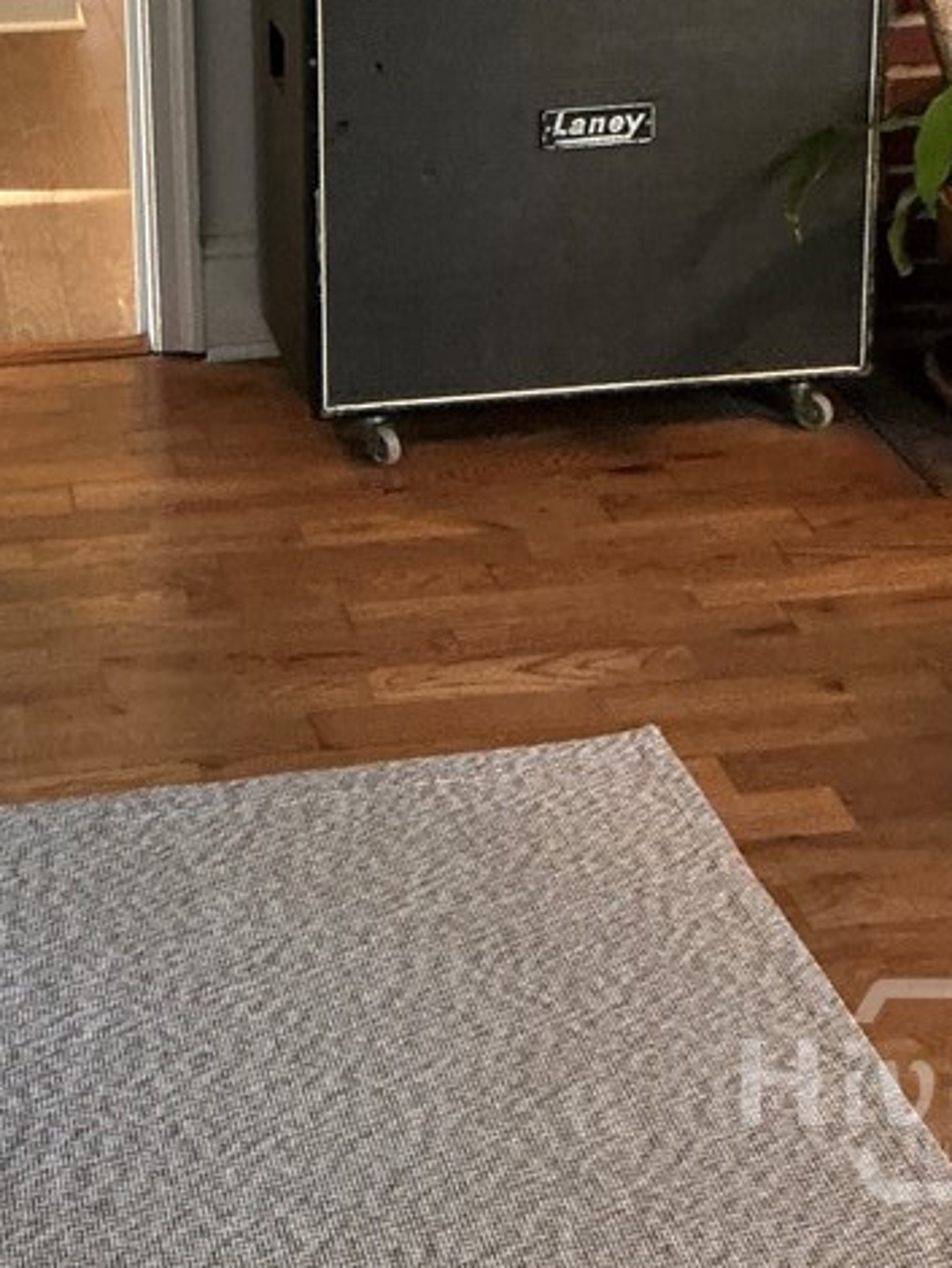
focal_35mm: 61
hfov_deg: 23.4
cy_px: -84
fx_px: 2235
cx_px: 76
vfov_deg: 29.0
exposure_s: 1/60
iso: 250
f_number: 1.8
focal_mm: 3
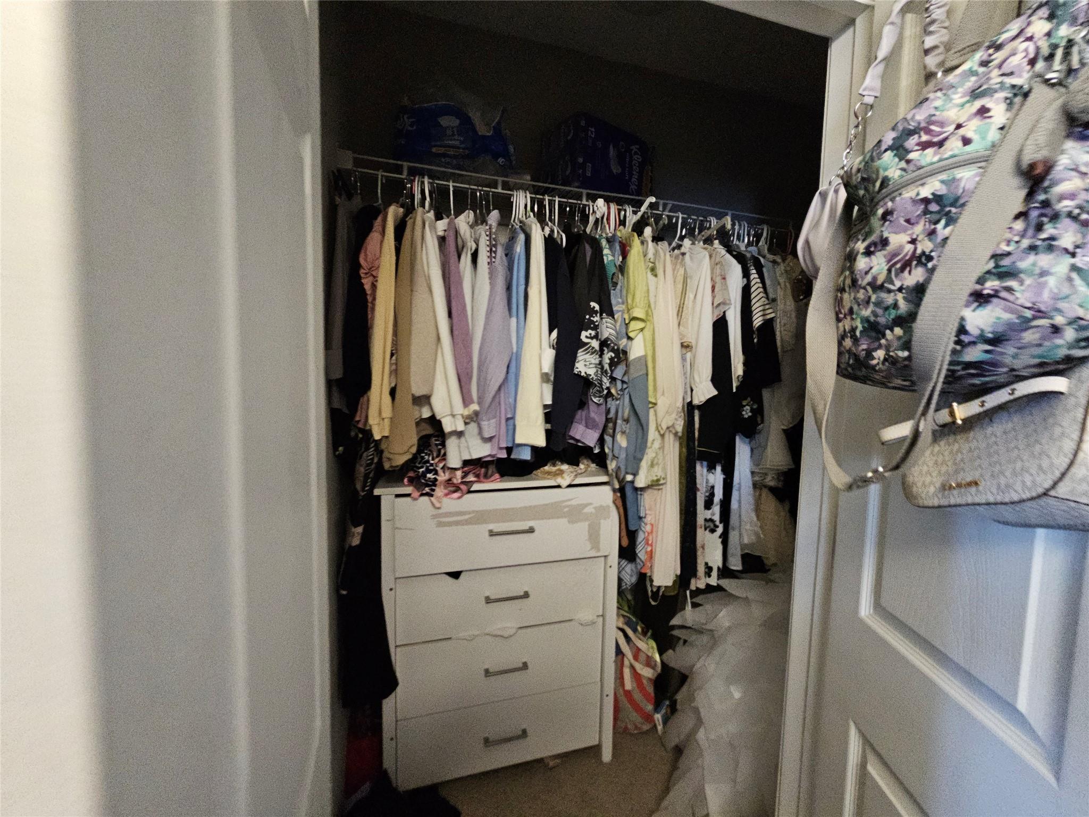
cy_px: 408
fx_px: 409
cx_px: 544
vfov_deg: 89.9
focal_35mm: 13
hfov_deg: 106.2
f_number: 2.2
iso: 640
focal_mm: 2.2
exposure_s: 1/30
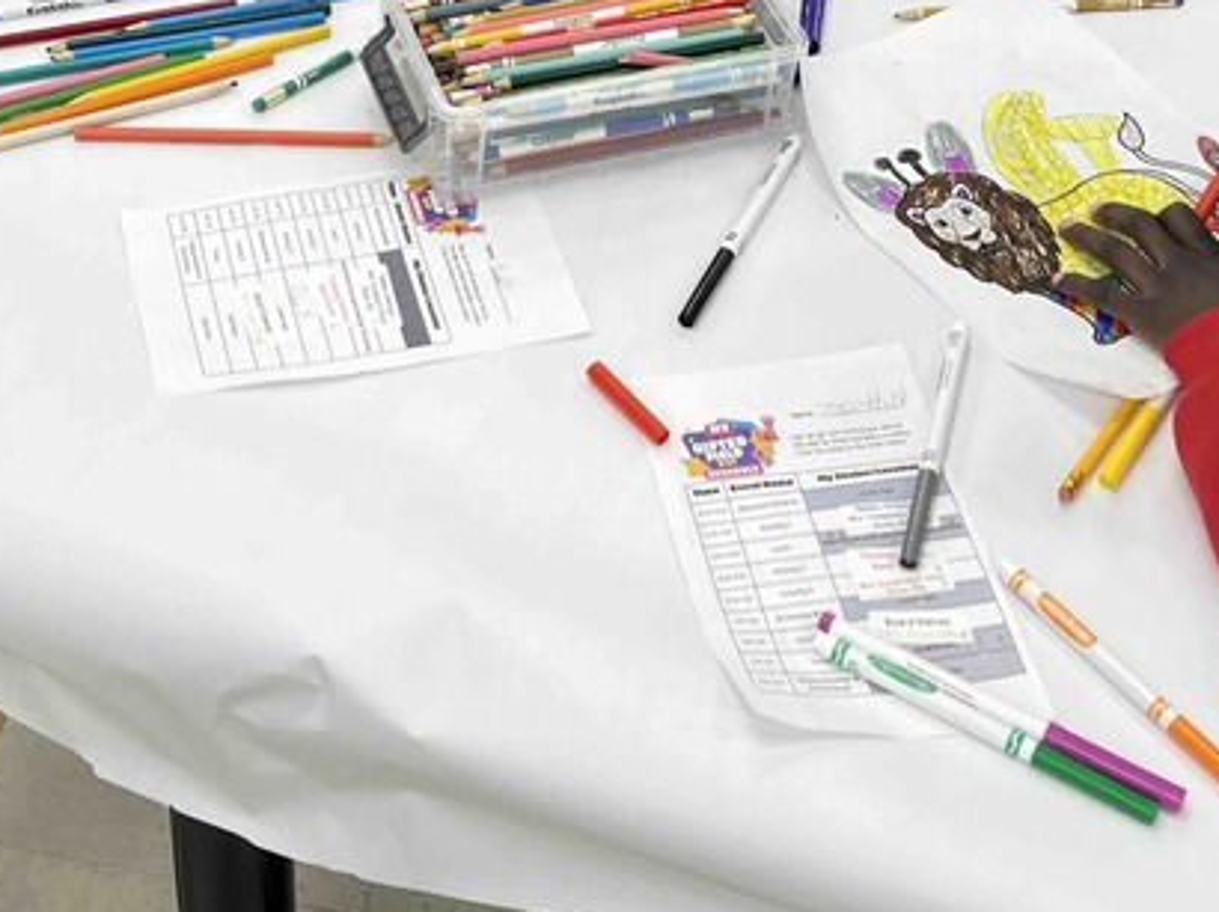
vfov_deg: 21.5
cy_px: -77
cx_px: 574
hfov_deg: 29.8
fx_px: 2288
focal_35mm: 65
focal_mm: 5.1
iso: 64
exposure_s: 1/120
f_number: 1.6
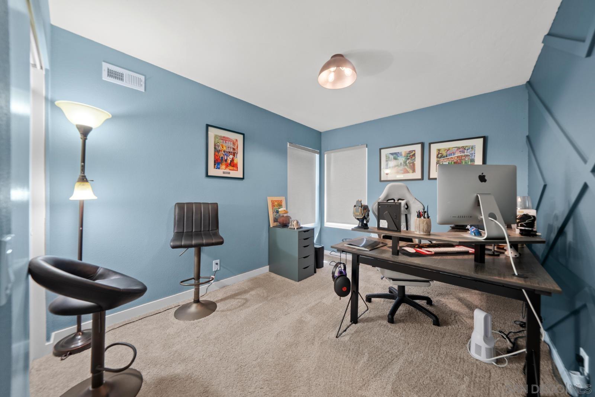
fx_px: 198
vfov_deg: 90.1
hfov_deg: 112.6
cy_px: 198
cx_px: 298
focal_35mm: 12
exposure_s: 1/1.25
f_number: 6.3
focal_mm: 12
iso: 250
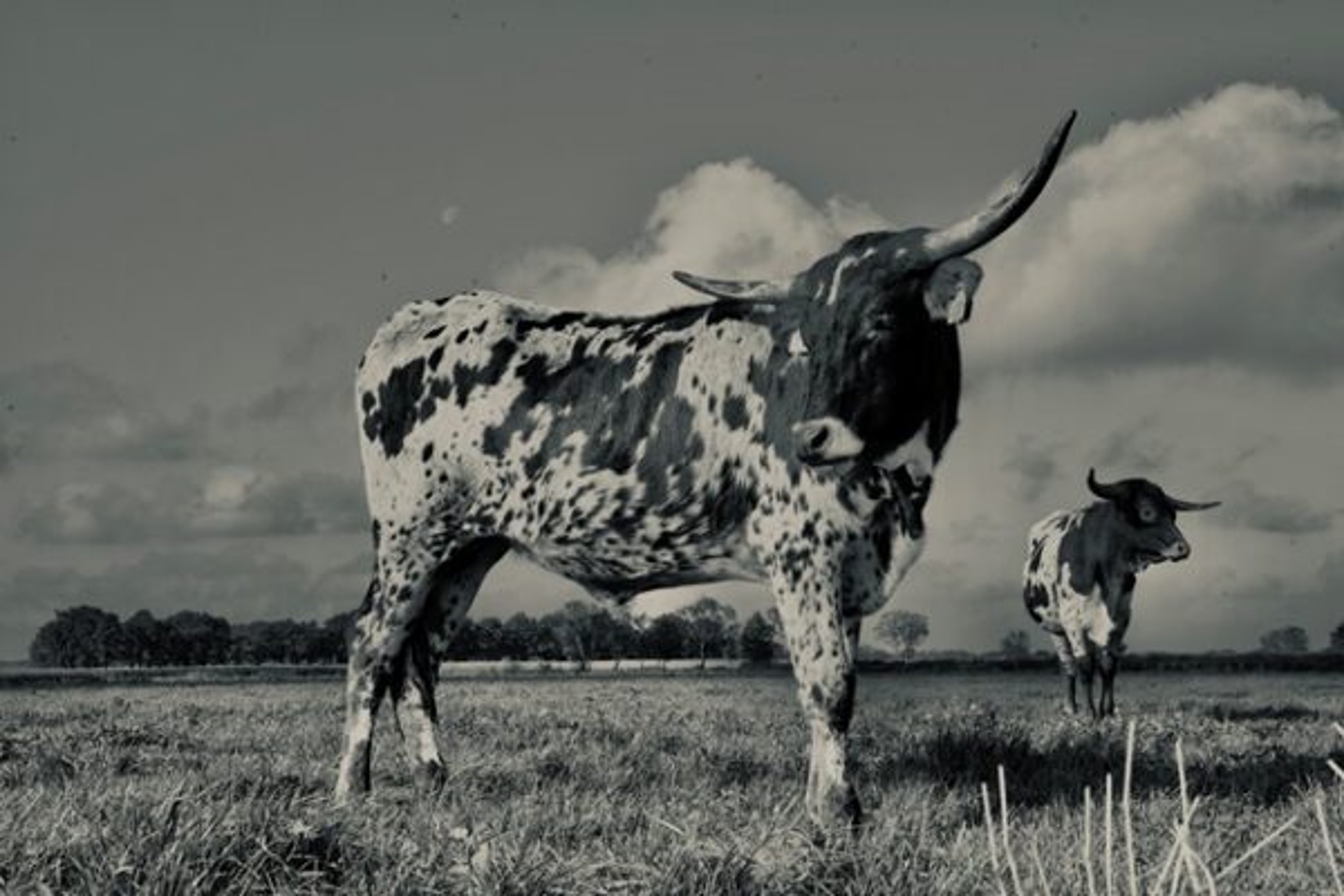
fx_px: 2091
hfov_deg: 35.6
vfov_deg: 24.2
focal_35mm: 56
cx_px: 672
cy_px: 448
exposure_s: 1/80
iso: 400
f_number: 22
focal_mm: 56
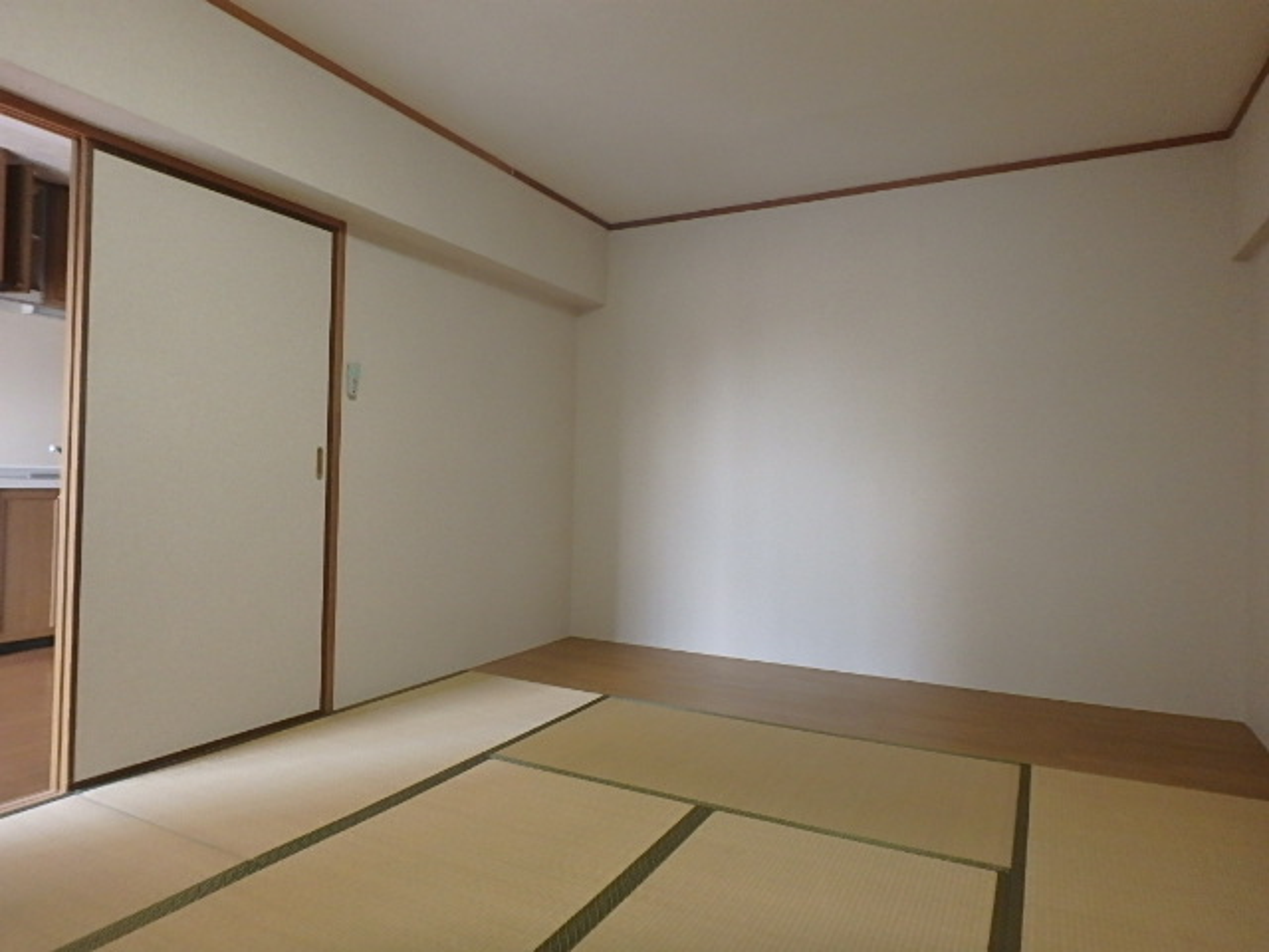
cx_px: 634
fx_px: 770
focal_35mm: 21
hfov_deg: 79.0
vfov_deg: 63.4
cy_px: 476
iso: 400
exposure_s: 1/30
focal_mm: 3.7
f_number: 3.5
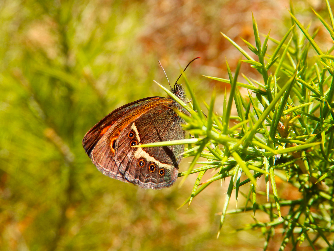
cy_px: 126
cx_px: 167
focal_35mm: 68
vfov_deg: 21.6
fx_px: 656
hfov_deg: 28.6
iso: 80
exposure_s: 1/200
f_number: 4.7
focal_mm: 12.2
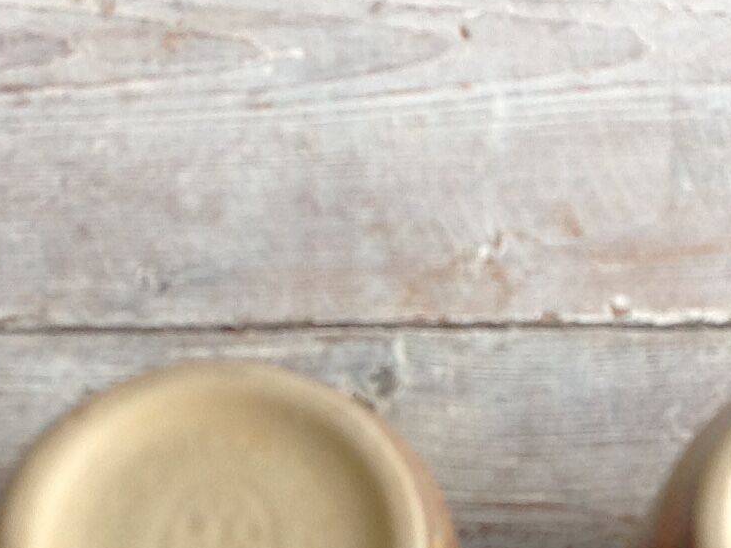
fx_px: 2618
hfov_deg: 15.8
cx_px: 519
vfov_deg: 11.7
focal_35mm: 124
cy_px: 635
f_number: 2.4
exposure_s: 1/15
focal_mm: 4.28
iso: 64
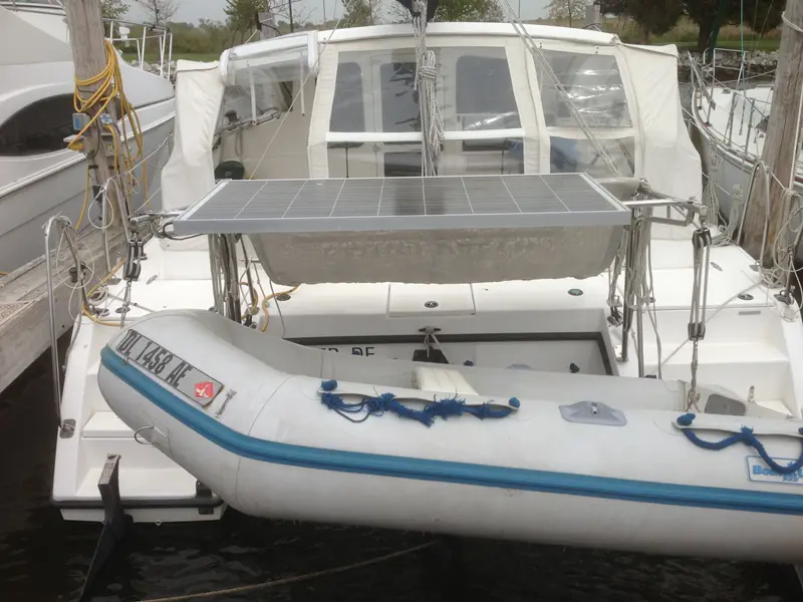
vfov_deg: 42.9
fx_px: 766
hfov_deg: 55.4
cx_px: 402
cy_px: 301
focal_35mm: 33
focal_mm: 4.13
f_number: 2.4
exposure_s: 1/1748
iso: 50
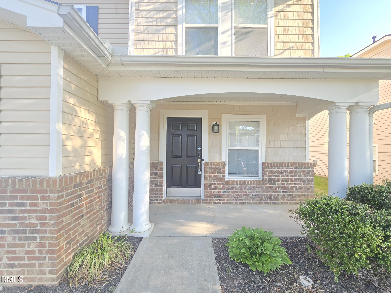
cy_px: 146
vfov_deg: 89.9
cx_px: 196
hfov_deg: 106.2
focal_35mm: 13
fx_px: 147
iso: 50
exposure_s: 1/120
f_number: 2.2
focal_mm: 2.2
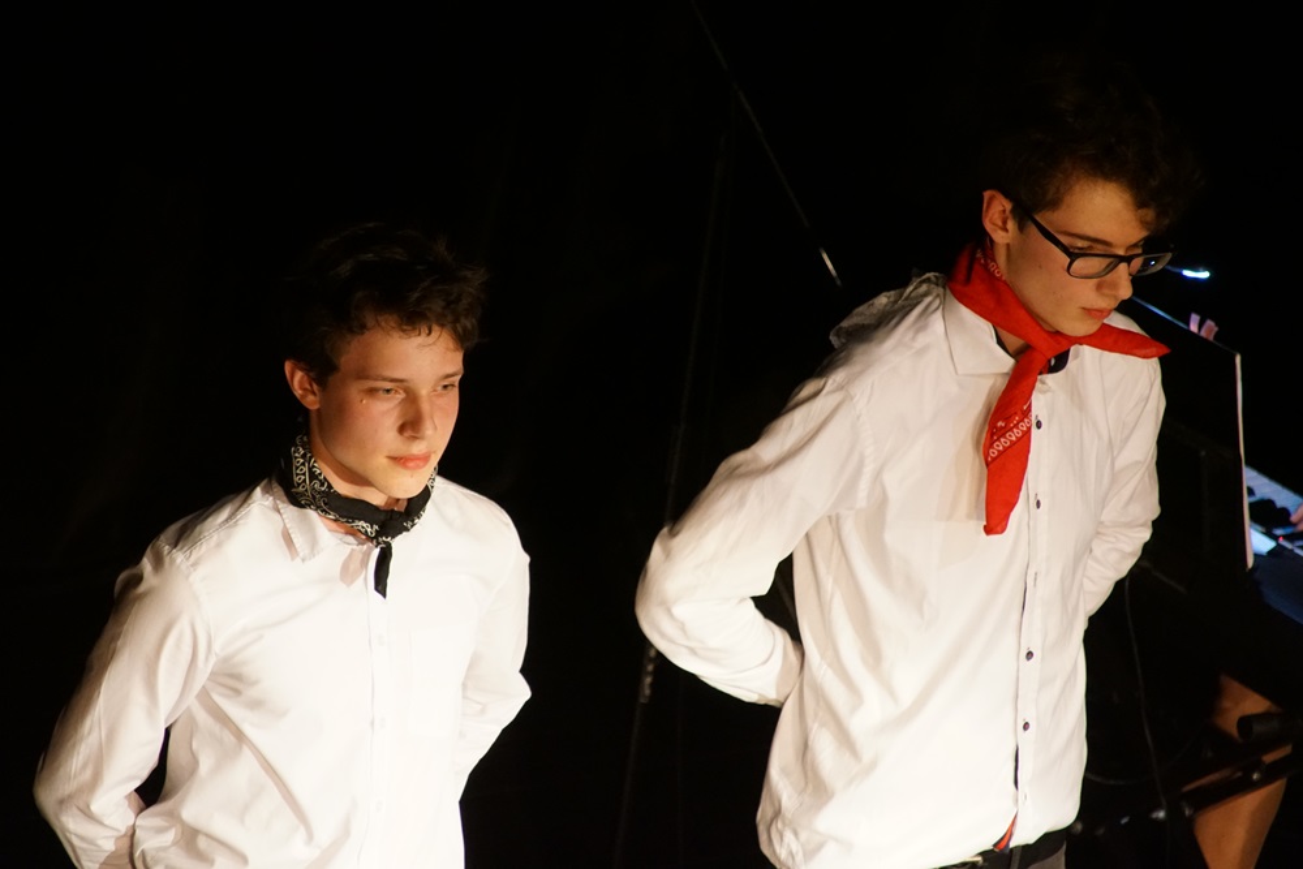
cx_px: 652
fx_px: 9773
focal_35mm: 270
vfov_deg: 5.1
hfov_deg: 7.6
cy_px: 434
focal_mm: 180
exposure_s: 1/40
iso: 3200
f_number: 6.3
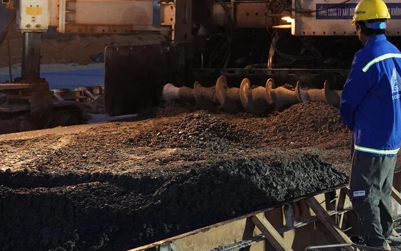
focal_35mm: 96
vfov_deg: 13.4
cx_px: 393
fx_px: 1049
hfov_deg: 21.0
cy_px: -7
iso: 4000
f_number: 2.8
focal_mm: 34
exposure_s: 1/100
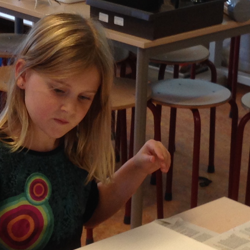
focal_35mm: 143
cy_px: 148
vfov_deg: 12.2
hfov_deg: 12.2
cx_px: 182
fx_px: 1168
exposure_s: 1/24
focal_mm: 4.12
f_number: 2.4
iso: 50
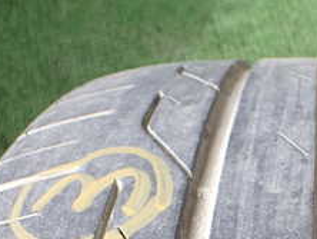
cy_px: 240
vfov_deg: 17.8
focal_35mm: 81
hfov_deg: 23.6
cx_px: 271
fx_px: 743
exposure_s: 1/160
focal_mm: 5.4
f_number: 2.3
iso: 100
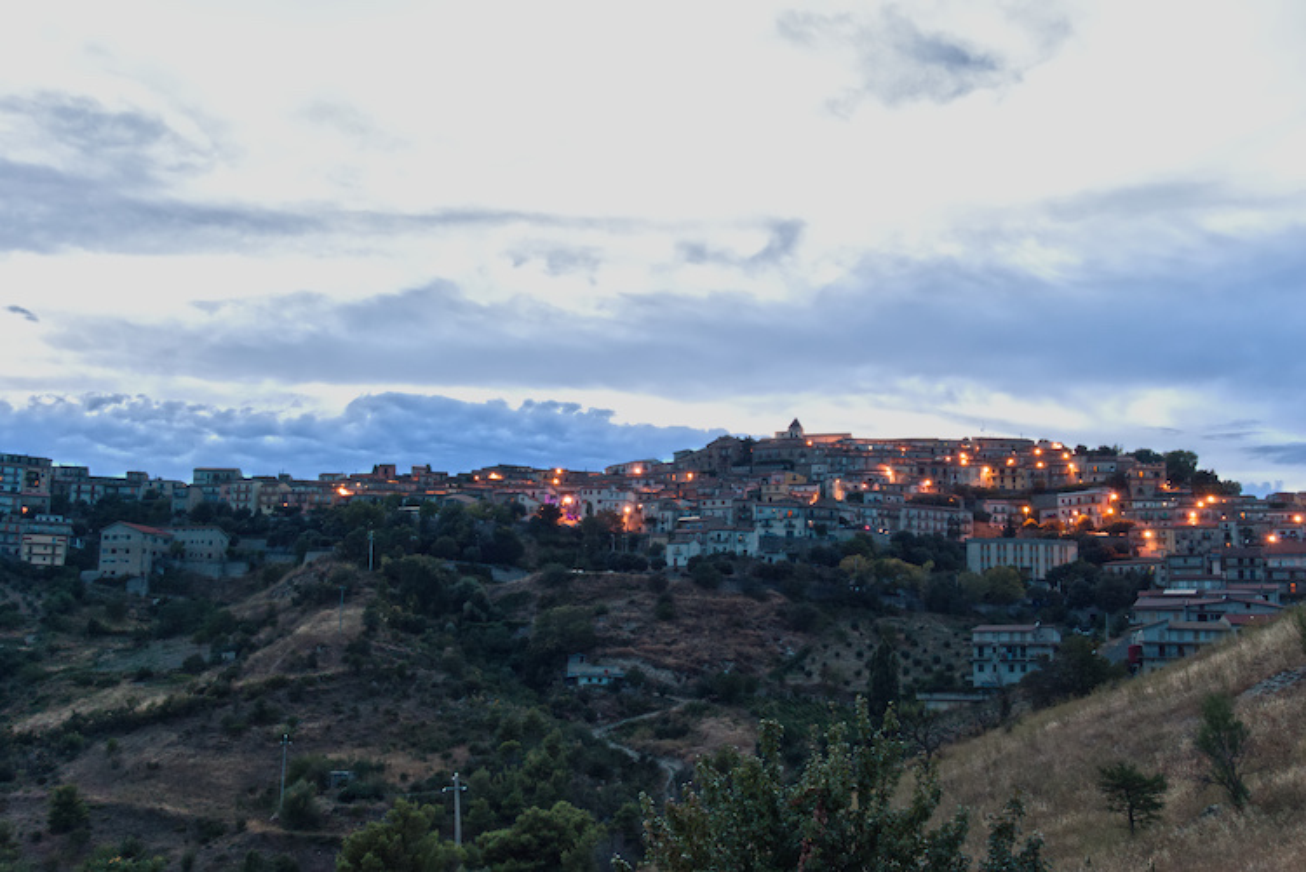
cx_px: 653
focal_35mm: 43
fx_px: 1561
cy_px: 436
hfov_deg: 45.4
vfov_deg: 31.2
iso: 100
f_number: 8
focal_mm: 15.8
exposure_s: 1.6
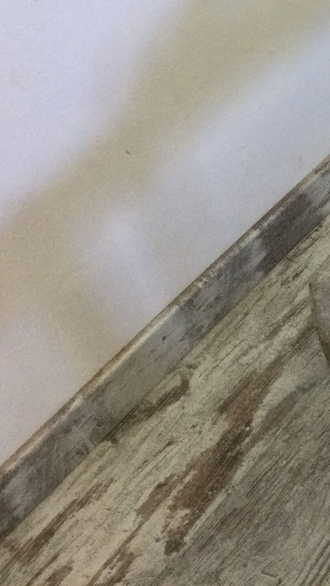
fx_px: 1182
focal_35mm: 76
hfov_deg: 14.0
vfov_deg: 27.2
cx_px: 609
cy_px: 95
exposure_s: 1/33
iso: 40
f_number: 2.4
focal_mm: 3.3
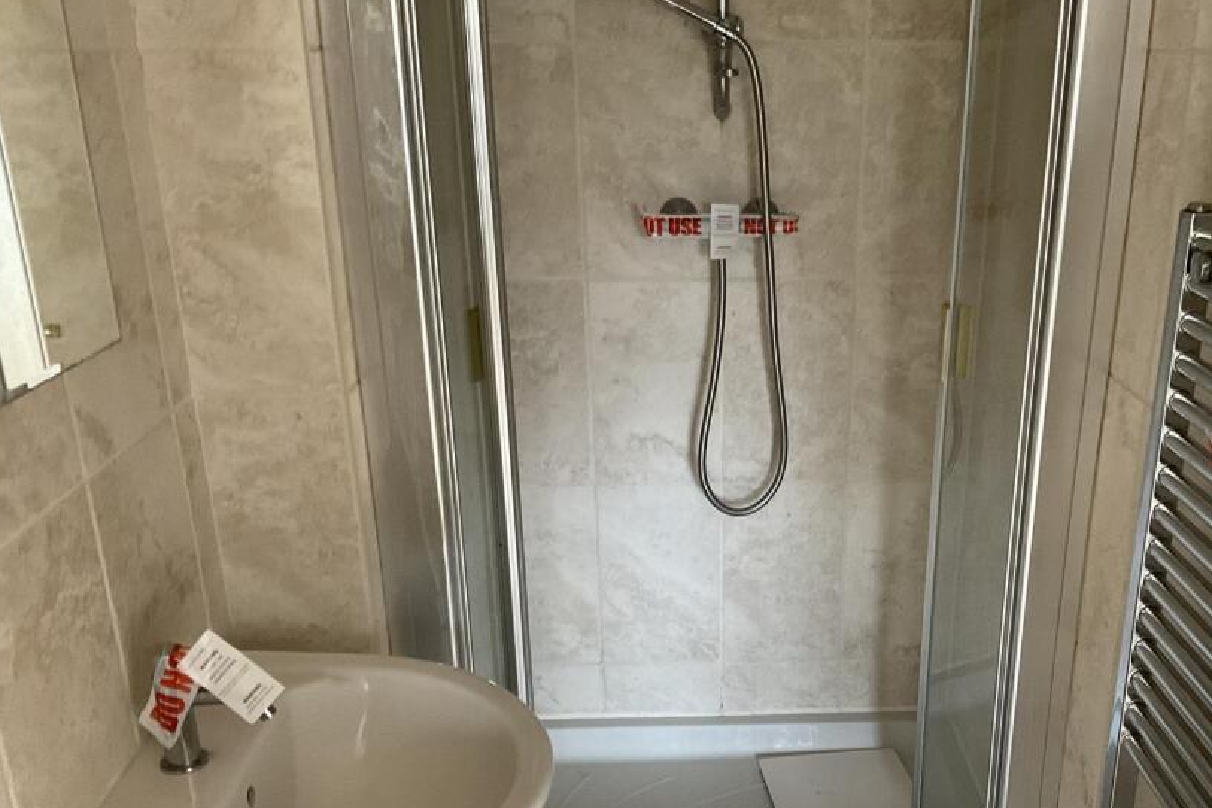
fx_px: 1279
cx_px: 750
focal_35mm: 38
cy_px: 556
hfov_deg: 50.2
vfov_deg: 34.6
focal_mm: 3
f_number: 1.8
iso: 160
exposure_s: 1/60
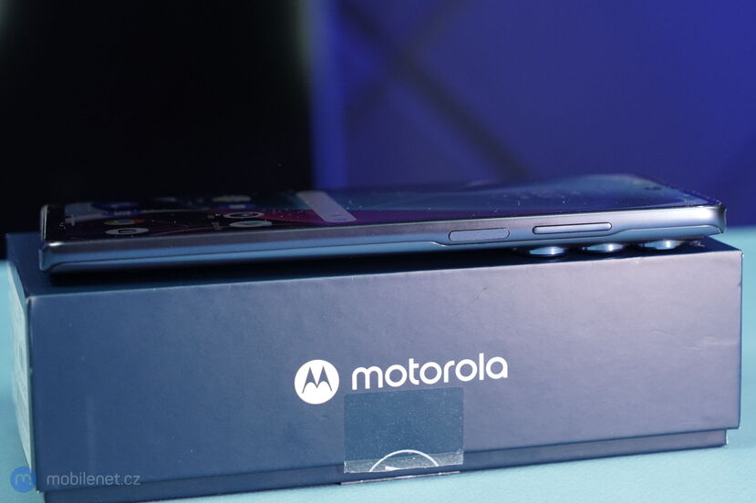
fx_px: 1469
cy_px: 252
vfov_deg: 19.4
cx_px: 378
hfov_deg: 28.9
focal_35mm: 70
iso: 3200
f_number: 6.3
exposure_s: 1/160
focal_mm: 70
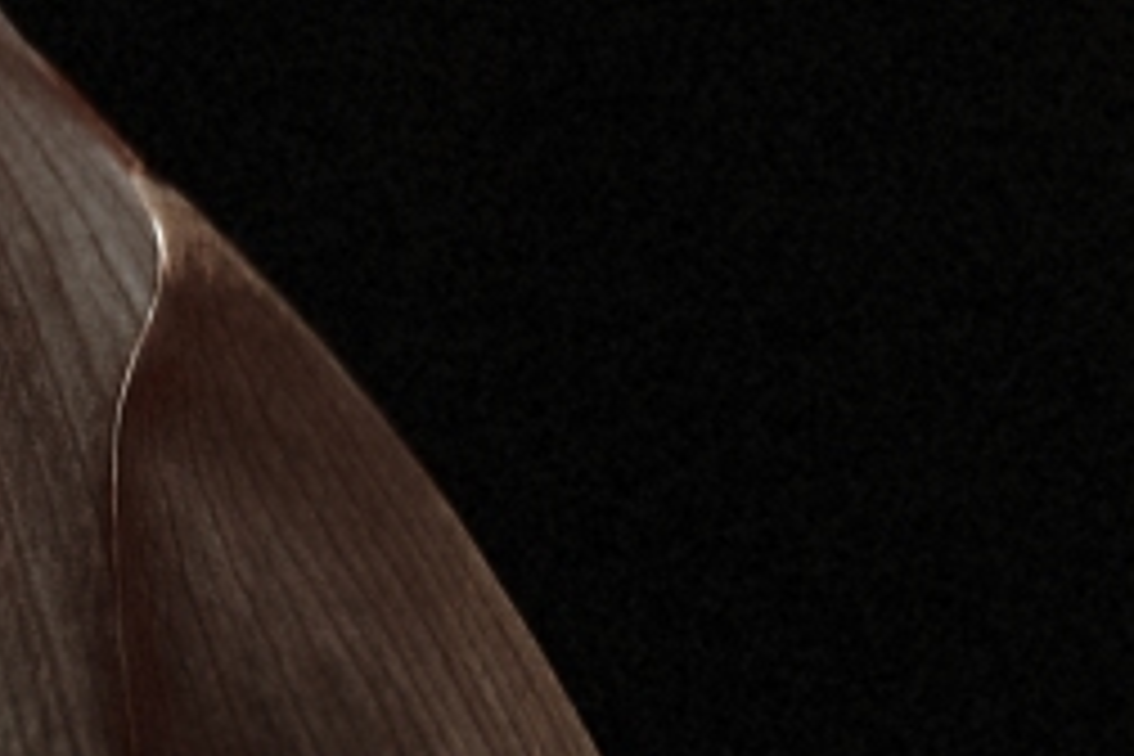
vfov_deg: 0.6
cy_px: 963
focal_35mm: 2379
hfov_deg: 0.9
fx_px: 74933
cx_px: 549
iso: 100
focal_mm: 500
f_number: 8
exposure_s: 1/125
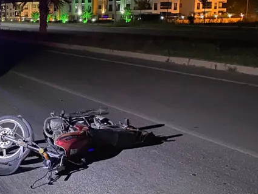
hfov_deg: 32.6
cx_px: -1
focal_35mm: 54
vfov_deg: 27.0
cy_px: 90
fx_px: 402
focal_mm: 4.25
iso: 1000
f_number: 1.8
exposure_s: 1/15
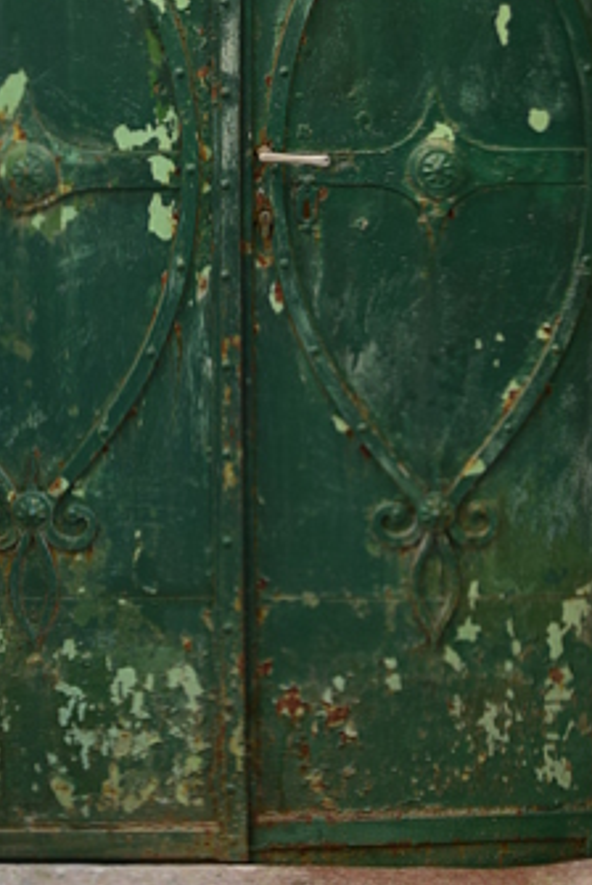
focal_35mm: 75
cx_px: 275
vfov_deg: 26.0
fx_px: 1851
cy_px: 87
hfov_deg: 18.2
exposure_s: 1/40
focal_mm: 21
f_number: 7.1
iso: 400
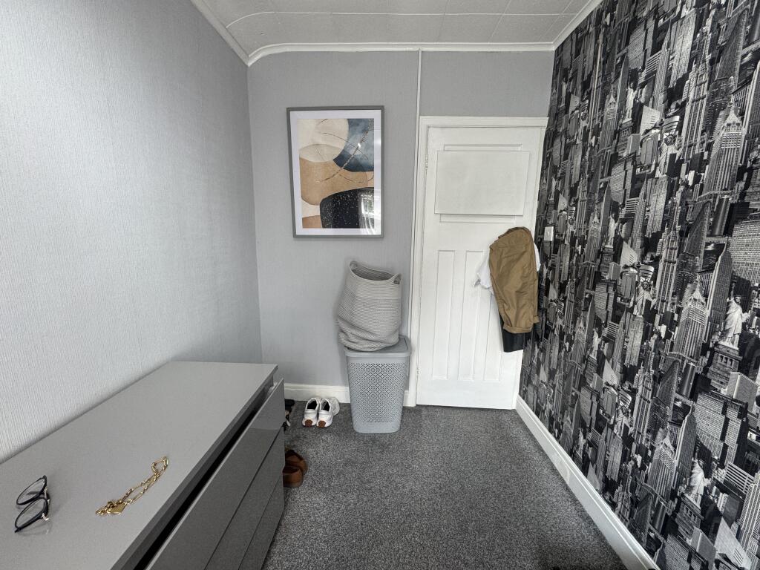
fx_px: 307
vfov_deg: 85.7
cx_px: 380
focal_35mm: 14
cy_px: 285
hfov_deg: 102.1
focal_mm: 2.22
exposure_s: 1/99
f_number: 2.2
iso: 100
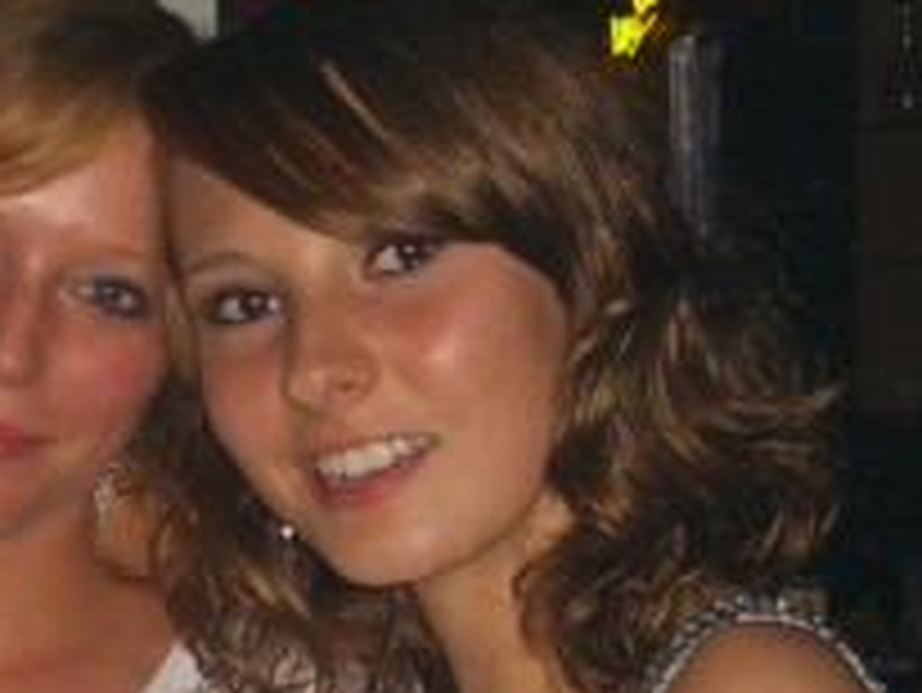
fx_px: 2958
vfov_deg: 13.2
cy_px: 616
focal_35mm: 111
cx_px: 220
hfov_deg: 17.6
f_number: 2.8
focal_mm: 7.9
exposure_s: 1/60
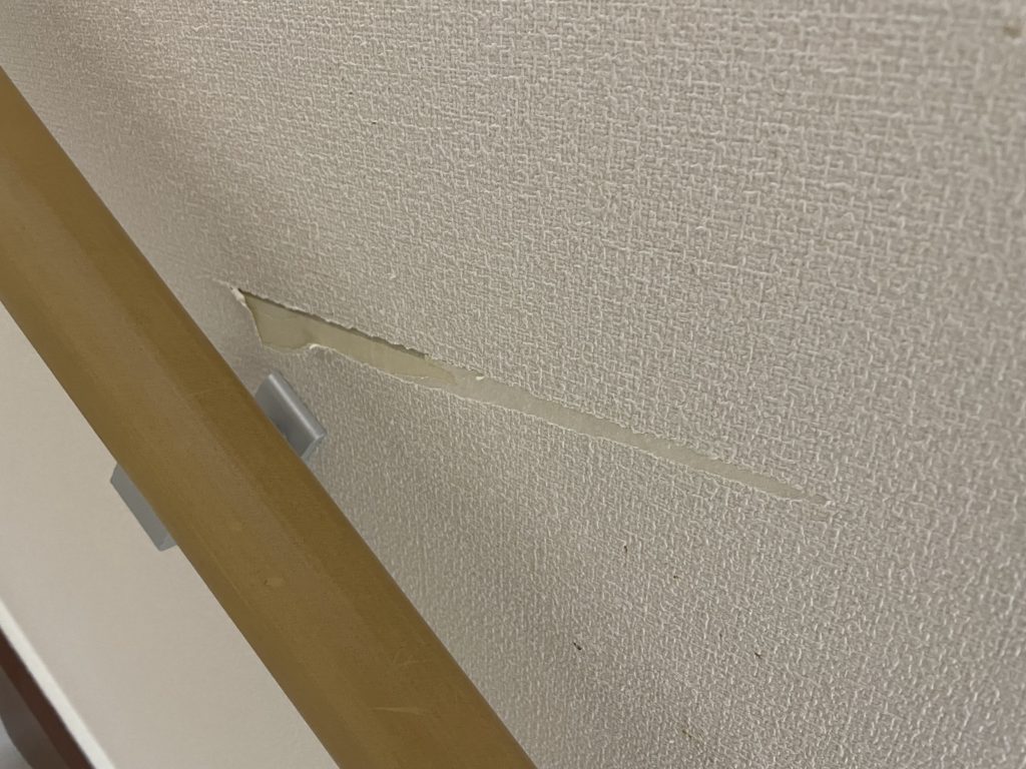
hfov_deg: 67.3
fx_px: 771
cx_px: 513
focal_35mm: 26
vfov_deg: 53.1
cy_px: 384
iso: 250
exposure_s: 1/60
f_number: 1.6
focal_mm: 4.2
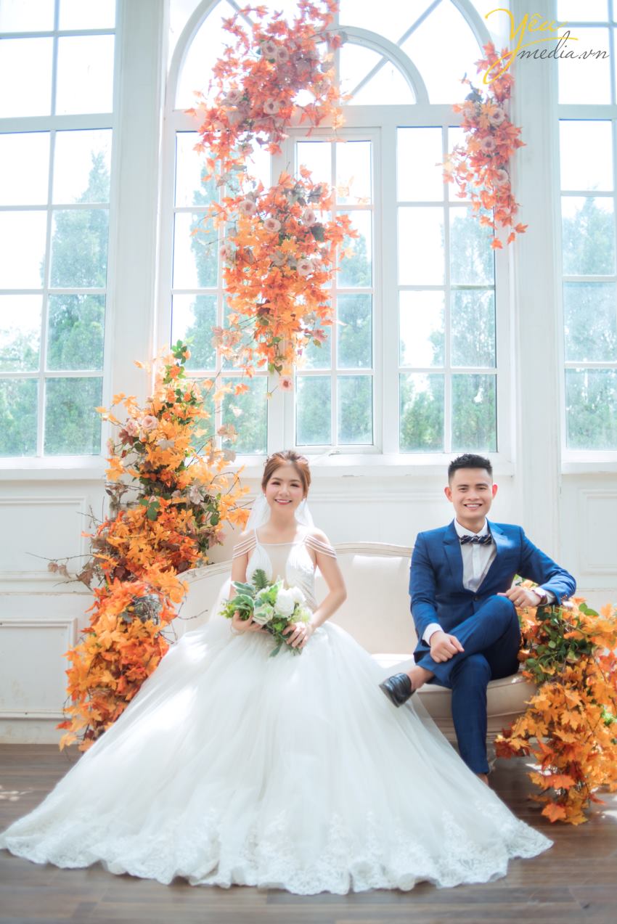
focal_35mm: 35
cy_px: 462
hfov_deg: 37.9
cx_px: 308
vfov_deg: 54.4
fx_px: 899
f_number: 2.5
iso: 100
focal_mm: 35
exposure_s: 1/320
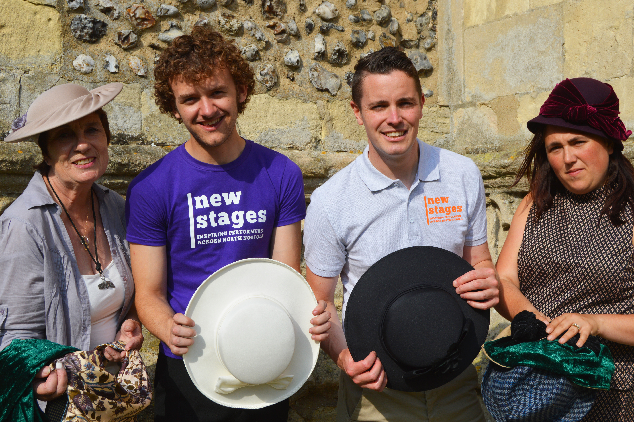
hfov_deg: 42.4
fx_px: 818
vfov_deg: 28.9
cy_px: 211
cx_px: 317
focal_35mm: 46
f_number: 9
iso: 100
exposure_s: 1/400
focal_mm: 31
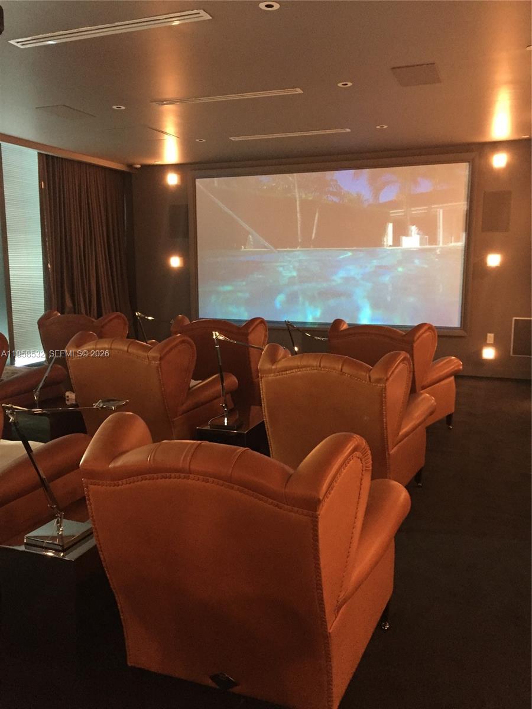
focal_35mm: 29
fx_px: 594
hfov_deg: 48.2
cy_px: 354
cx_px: 266
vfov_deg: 61.7
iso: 250
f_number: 2.2
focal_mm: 4.15
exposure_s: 1/17
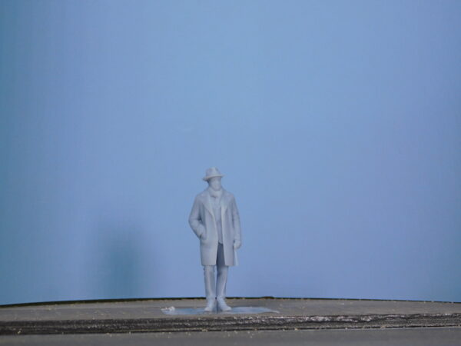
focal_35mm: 134
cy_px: 173
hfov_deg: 14.7
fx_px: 1785
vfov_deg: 11.1
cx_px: 230
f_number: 5
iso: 125
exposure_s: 1/50
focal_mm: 23.7
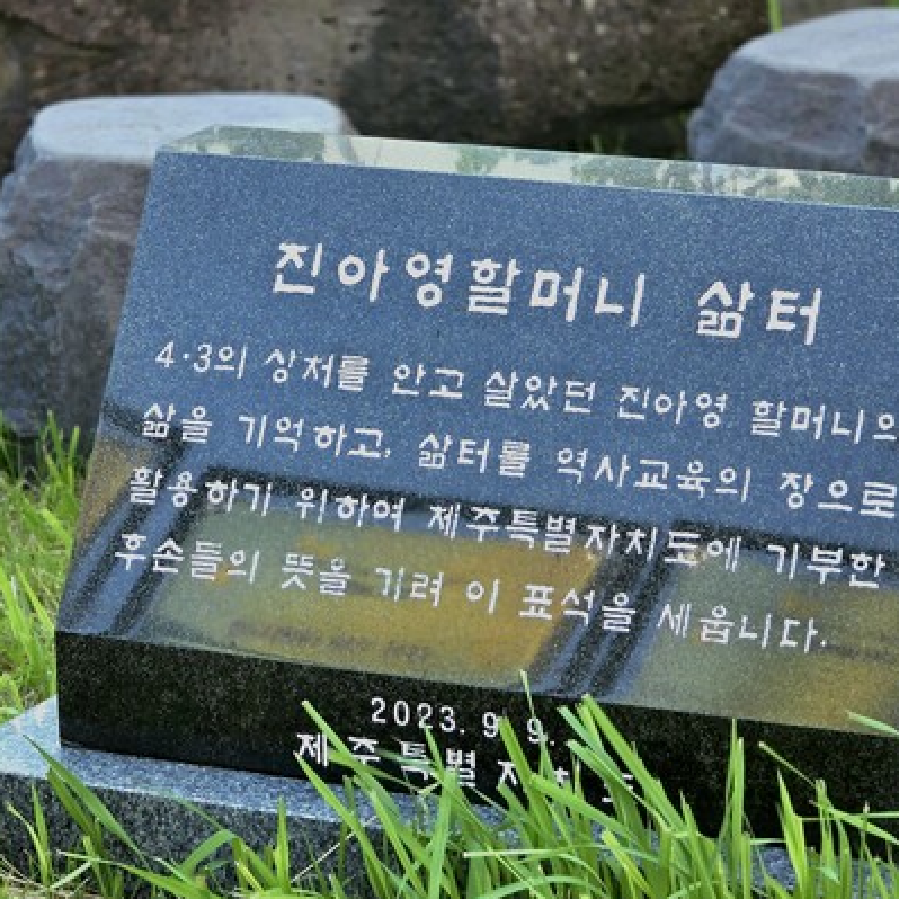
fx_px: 4496
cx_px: 561
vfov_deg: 11.4
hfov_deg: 11.4
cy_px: 466
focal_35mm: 153
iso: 50
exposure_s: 1/60.2
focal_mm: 18.6
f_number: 3.4
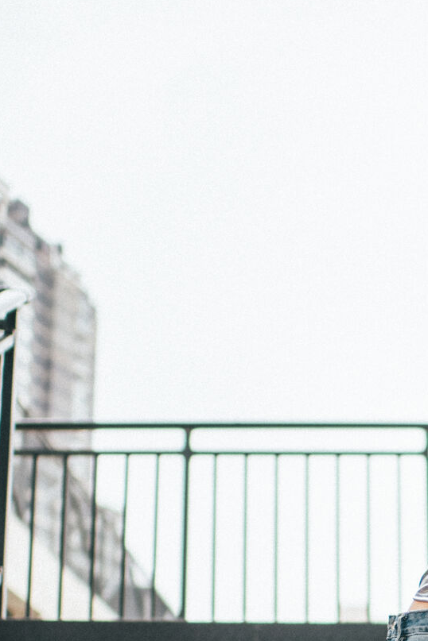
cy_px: 600
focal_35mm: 78
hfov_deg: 17.1
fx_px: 1391
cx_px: 442
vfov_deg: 25.1
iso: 100
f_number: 1.4
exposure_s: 1/4000
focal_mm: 35
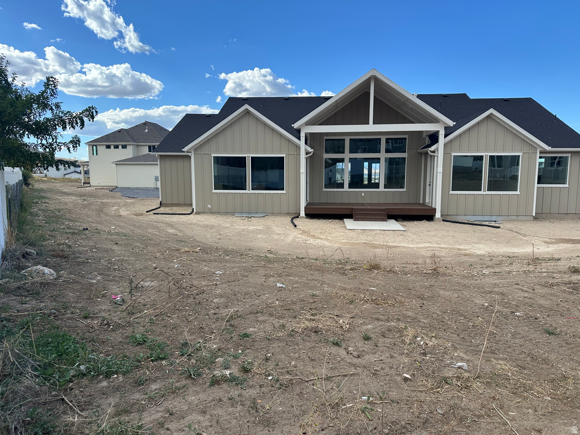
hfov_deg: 71.6
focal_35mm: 24
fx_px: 402
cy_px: 218
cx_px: 290
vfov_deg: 56.8
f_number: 1.78
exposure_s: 1/2252
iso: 80
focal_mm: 6.86
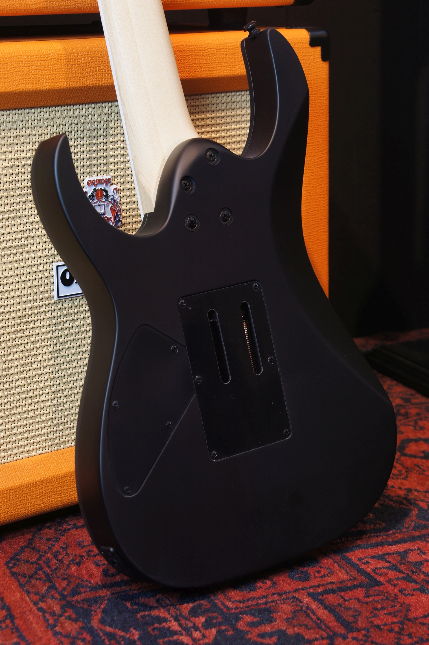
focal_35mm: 75
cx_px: 214
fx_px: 1344
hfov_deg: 18.1
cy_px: 322
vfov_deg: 27.0
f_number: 6.3
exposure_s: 1/4
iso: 100
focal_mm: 50
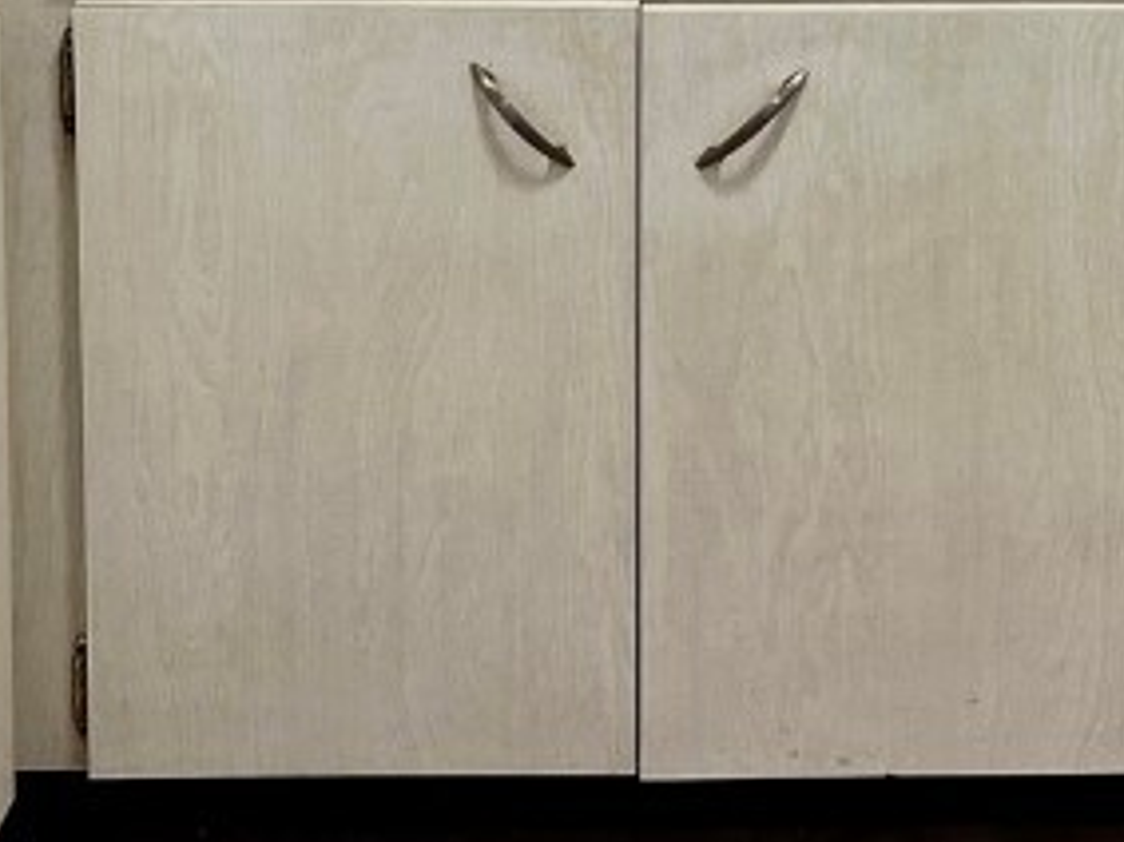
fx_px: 3051
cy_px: -556
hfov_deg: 20.4
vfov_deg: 14.3
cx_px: 1021
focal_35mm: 94
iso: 64
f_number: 1.6
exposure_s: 1/60
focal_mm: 5.1
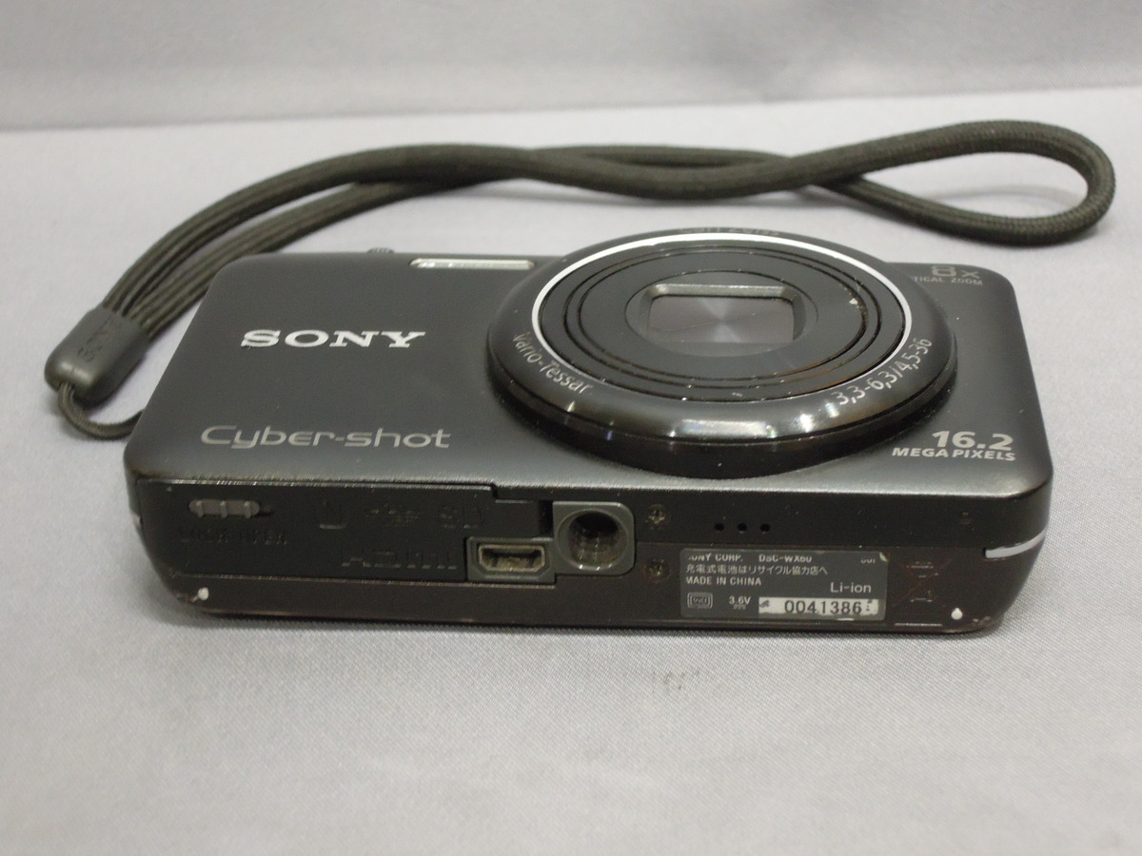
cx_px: 571
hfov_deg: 27.8
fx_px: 2309
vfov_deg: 21.0
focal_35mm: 70
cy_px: 428
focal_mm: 12.5
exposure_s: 1/25
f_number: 4.5
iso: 800
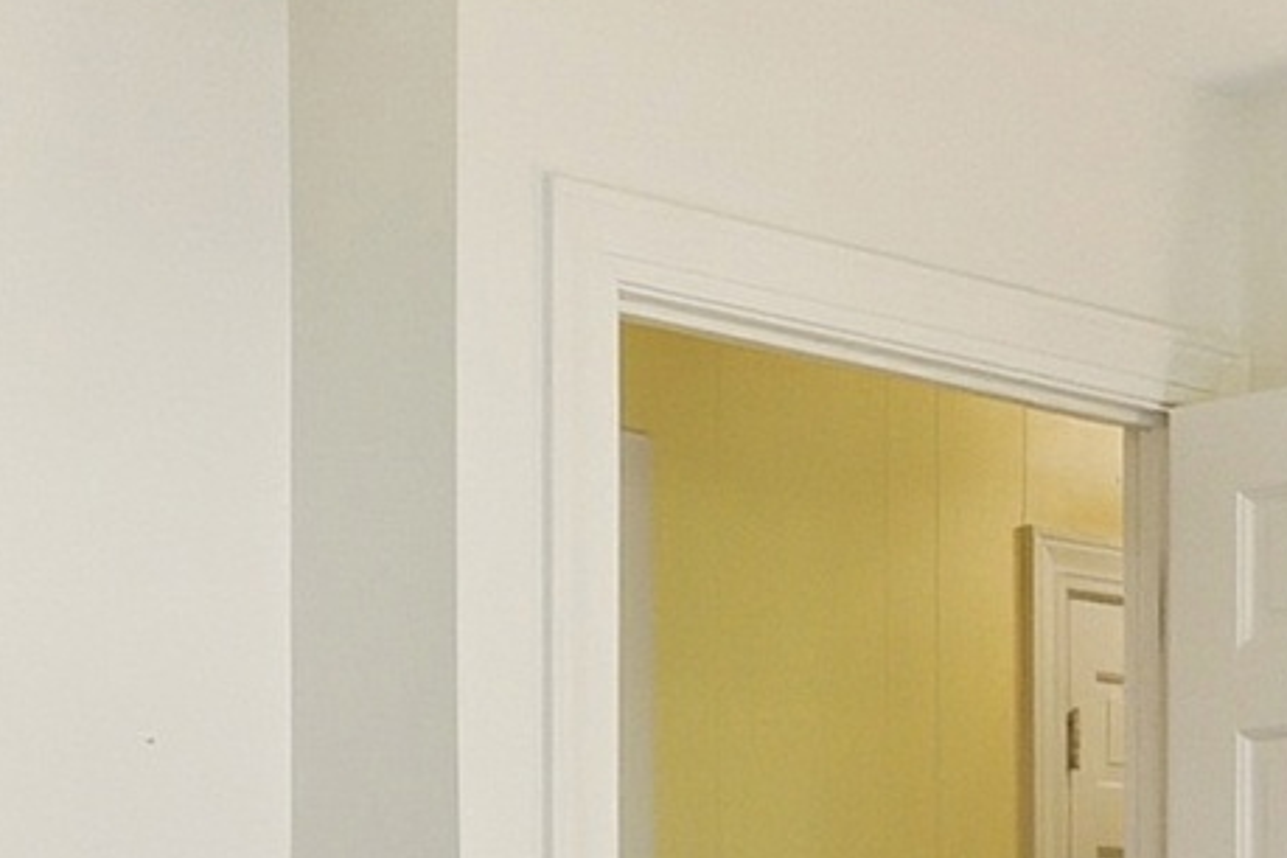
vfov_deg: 13.2
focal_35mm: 98
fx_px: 3503
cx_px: 1225
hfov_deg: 20.3
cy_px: 1284
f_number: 8
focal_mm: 10
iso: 400
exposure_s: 1/400
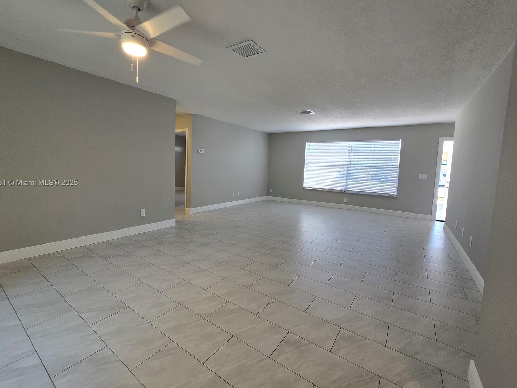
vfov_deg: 85.6
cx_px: 245
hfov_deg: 102.0
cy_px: 183
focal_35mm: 14
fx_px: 209
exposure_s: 1/120
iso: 80
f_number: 2.2
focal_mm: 2.2
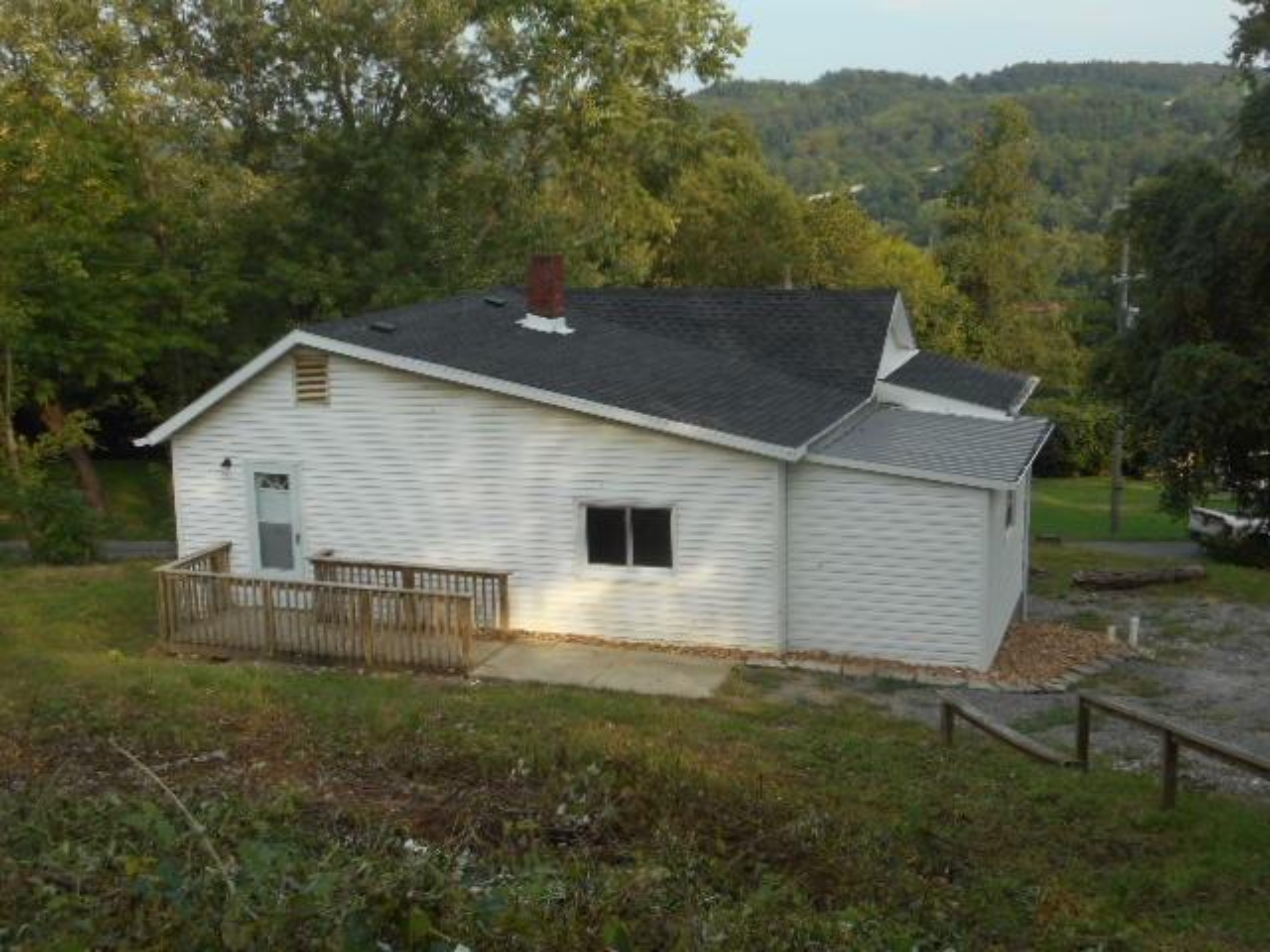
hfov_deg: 42.9
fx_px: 1614
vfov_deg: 32.9
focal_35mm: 44
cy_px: 476
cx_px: 635
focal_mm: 7.9
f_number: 4.7
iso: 80
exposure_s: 1/200
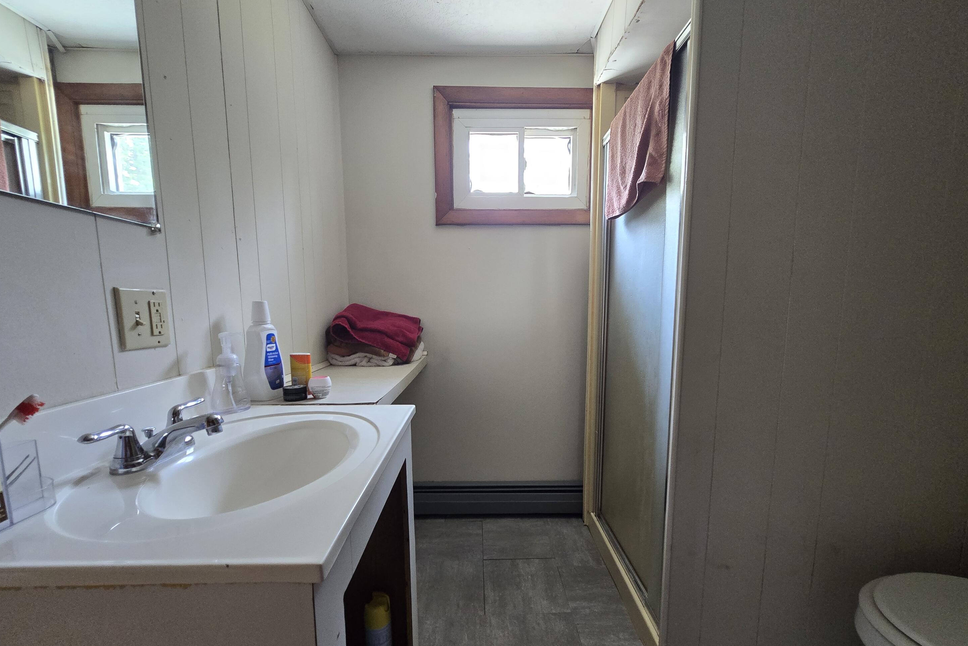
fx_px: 376
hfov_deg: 104.2
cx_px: 487
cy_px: 363
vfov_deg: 80.8
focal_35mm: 14
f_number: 2.2
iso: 400
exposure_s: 1/60
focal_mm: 2.2
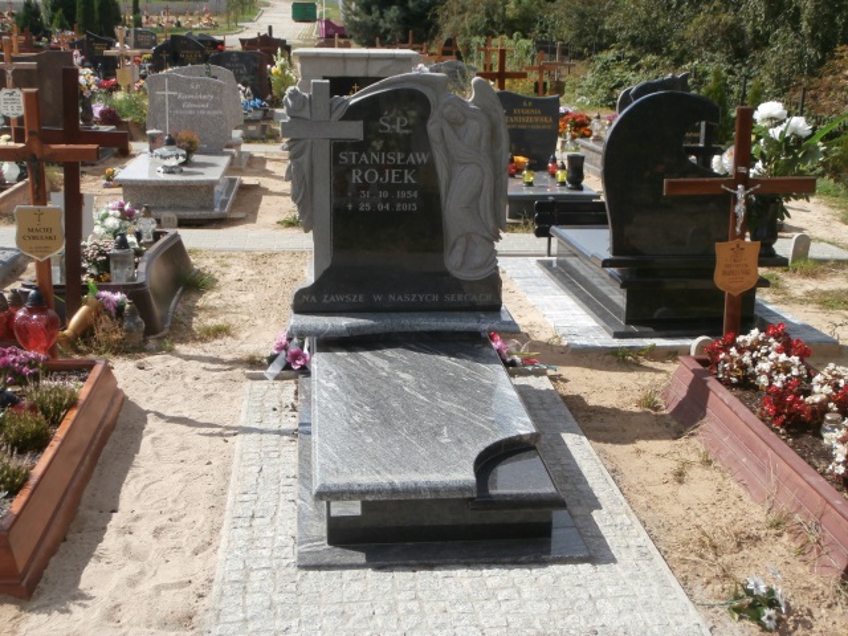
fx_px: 1151
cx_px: 424
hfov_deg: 40.4
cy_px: 318
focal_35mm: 47
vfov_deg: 30.9
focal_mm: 8.29
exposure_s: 1/640
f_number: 4.2
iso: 100
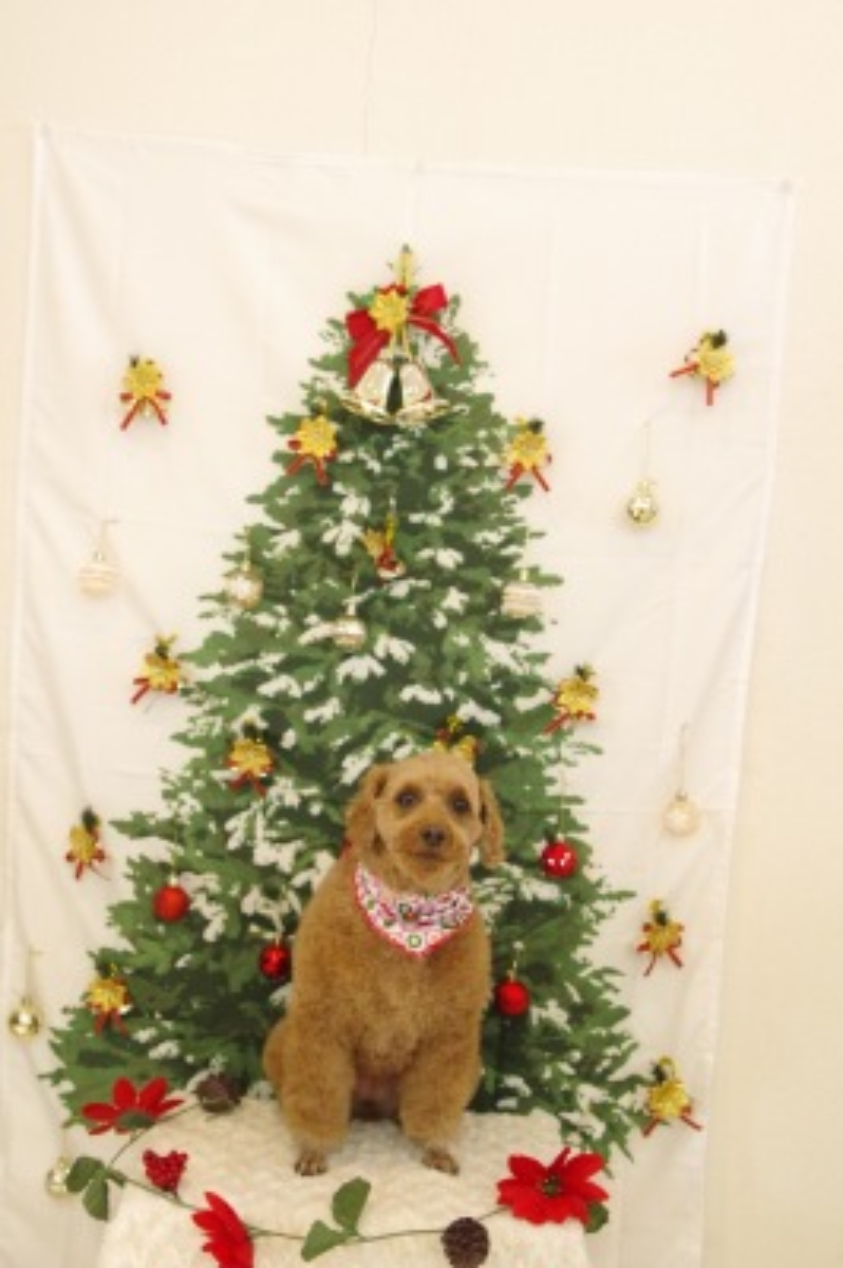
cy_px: 634
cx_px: 422
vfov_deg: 40.4
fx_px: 1724
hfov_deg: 27.5
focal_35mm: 49
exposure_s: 1/125
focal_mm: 33
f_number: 3.5
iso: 1600
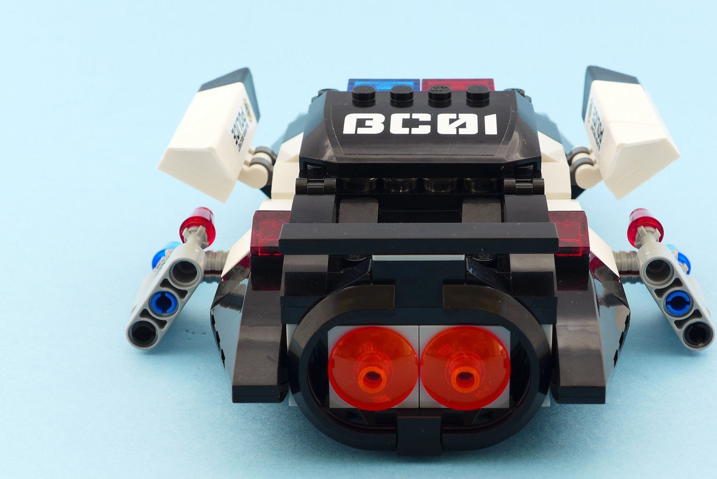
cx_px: 422
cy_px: 209
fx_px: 1574
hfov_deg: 25.6
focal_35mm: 79
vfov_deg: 17.3
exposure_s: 1/10
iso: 80
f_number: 4.5
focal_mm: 12.8
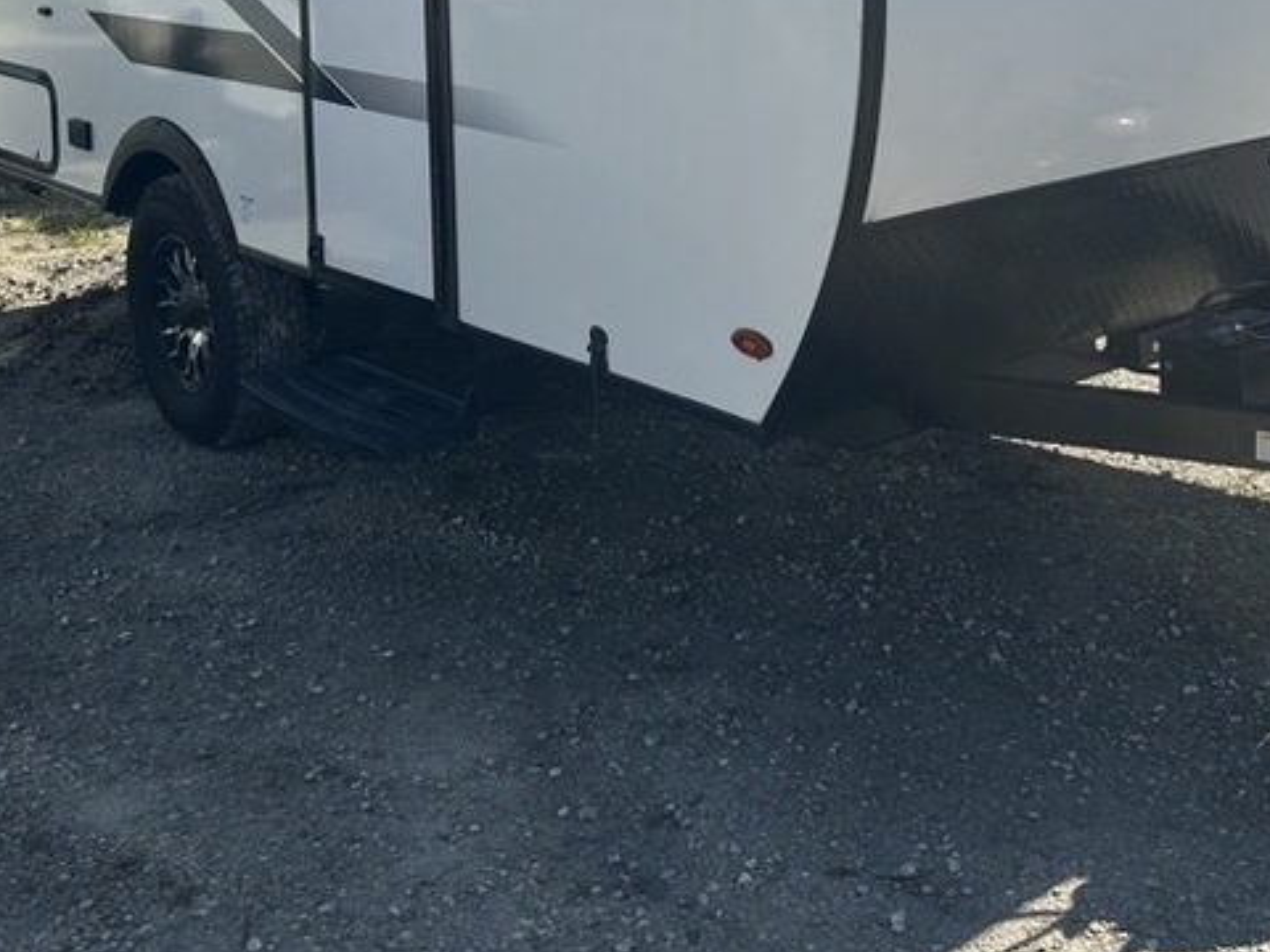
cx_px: 802
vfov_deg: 27.3
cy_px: -16
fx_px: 1834
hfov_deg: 37.9
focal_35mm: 50
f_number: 1.78
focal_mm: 6.86
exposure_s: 1/4545
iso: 80
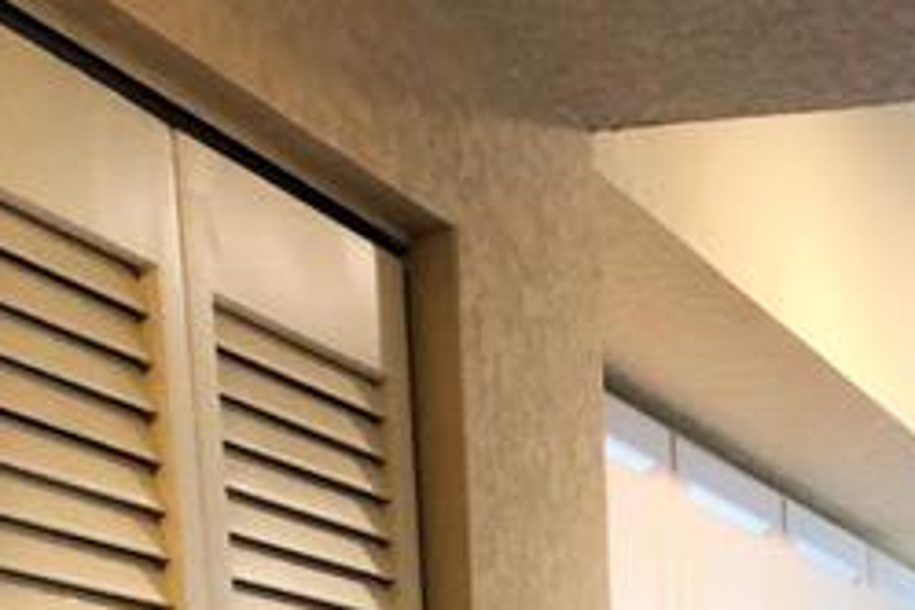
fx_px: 2287
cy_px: 1382
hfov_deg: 21.6
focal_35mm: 90
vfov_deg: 12.5
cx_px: 959
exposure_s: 1/17
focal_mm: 4
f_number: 1.8
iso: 40
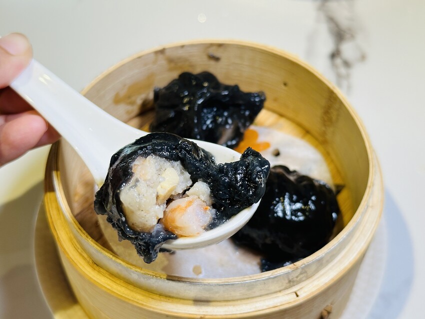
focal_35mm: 48
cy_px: 160
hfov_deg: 39.7
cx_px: 212
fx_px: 589
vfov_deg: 30.3
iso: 100
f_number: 1.78
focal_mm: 6.86
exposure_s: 1/120
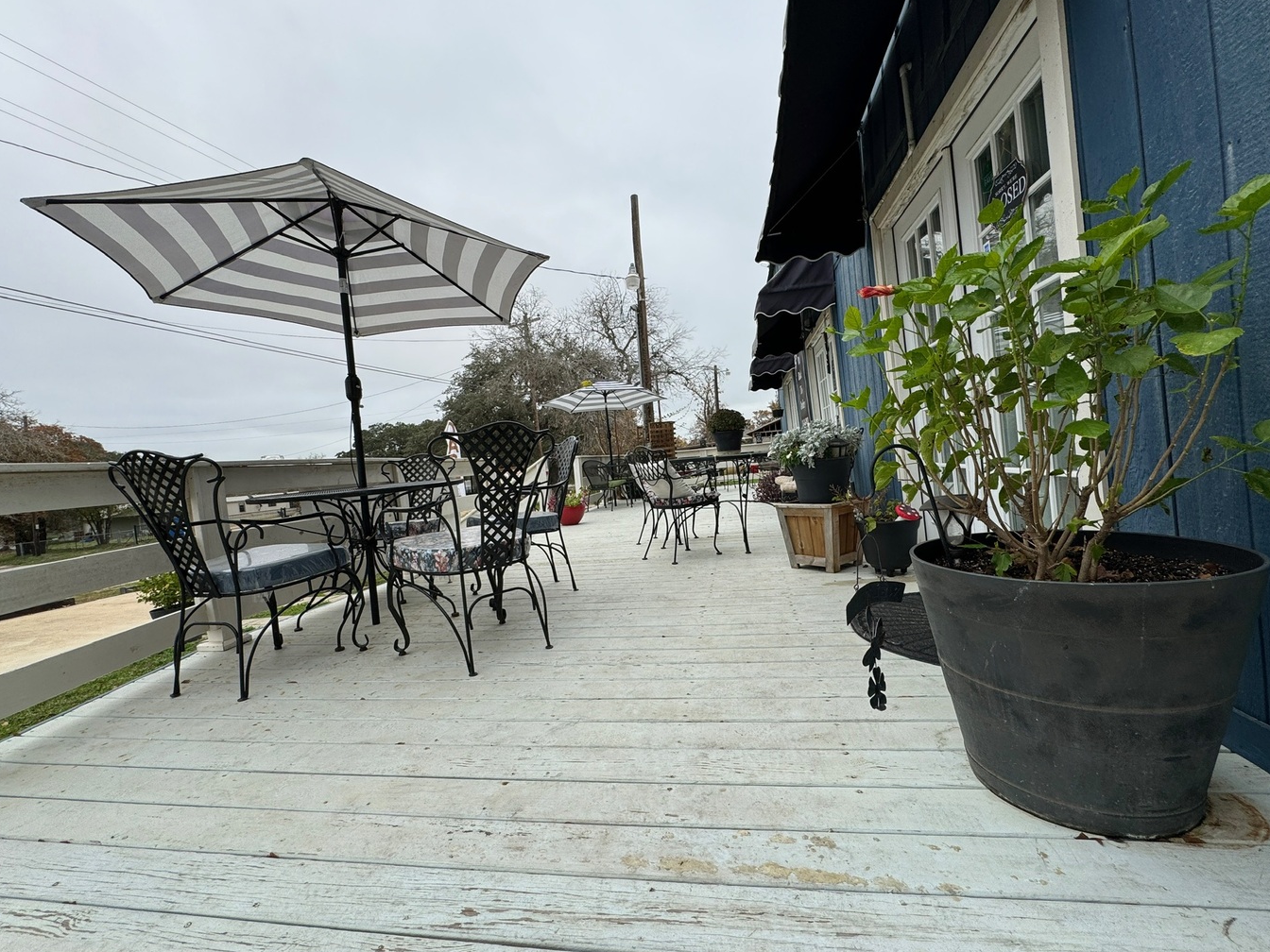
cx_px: 632
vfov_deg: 81.7
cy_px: 486
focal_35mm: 15
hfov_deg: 98.2
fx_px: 550
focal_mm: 2.22
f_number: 2.2
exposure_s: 1/448
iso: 40
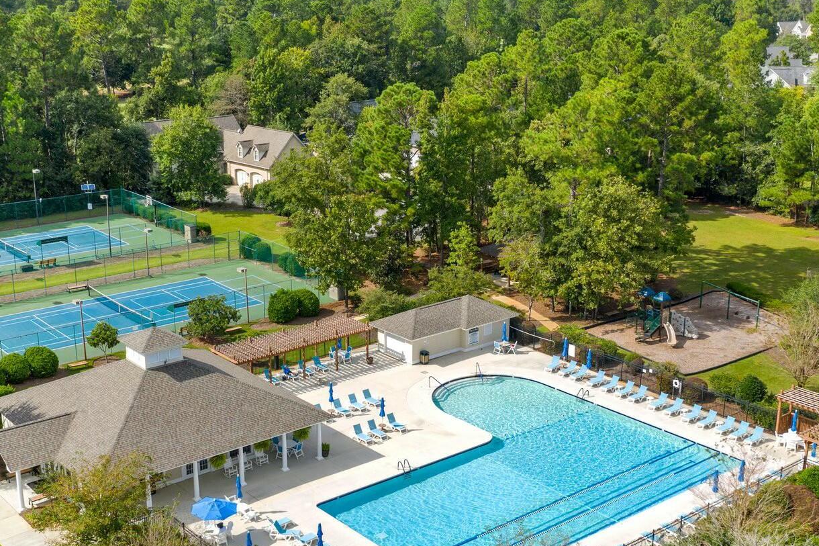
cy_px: 309
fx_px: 1069
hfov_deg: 41.9
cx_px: 387
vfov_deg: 28.6
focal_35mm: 47
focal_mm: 10.26
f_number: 4
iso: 100
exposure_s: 1/160
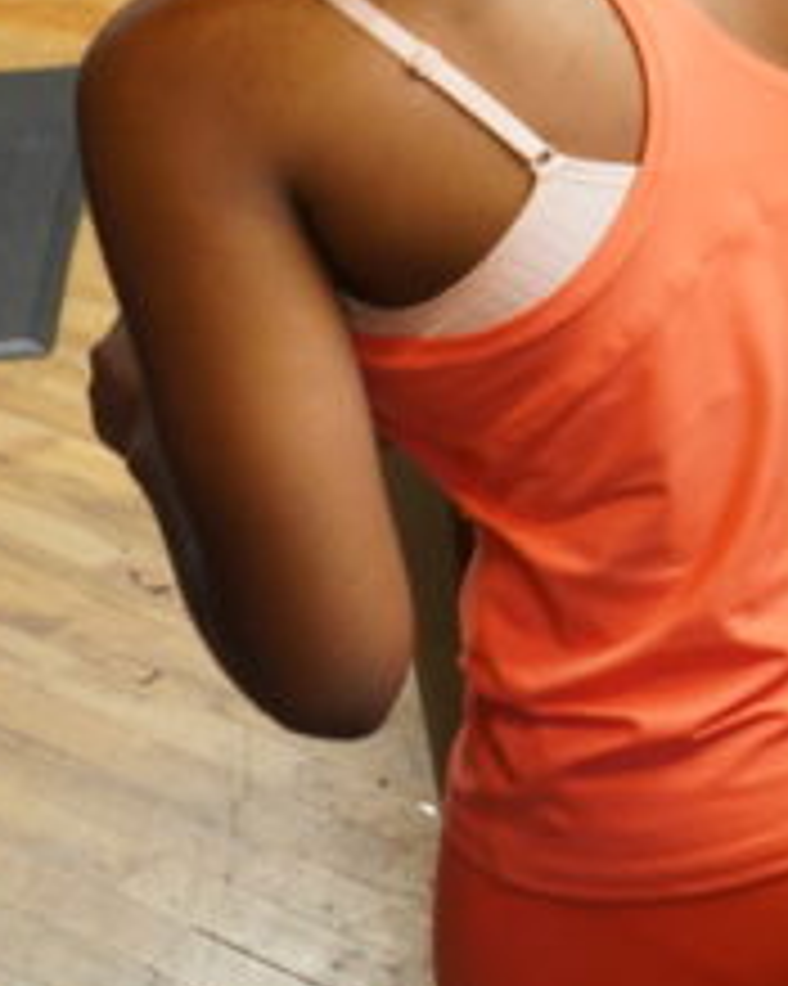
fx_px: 2801
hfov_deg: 14.1
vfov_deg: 19.0
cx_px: 1450
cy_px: -160
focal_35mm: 96
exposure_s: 1/160
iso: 3200
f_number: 3.5
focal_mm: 28
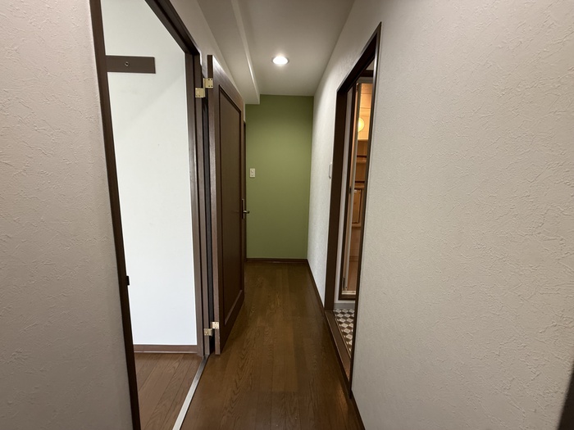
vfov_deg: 85.7
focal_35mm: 14
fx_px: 232
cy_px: 215
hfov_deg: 102.1
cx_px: 287
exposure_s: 1/60
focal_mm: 2.22
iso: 200
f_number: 2.2
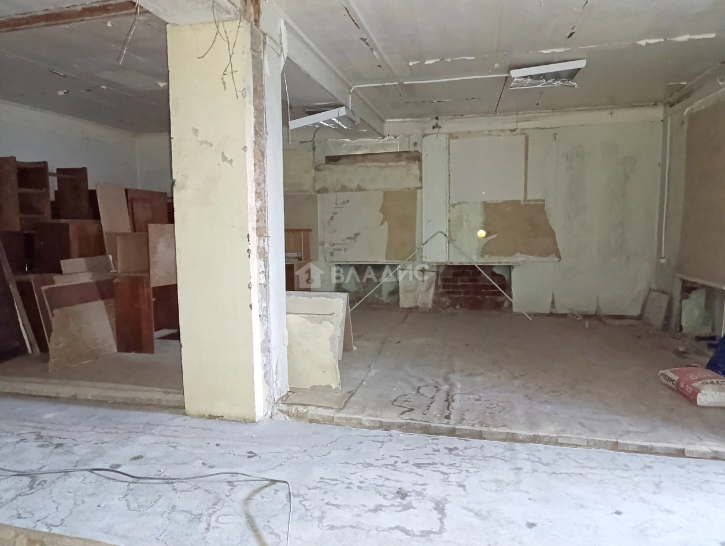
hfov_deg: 73.9
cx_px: 362
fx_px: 482
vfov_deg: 59.0
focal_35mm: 23
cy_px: 273
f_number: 1.6
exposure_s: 1/20
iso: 8000
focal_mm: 6.14
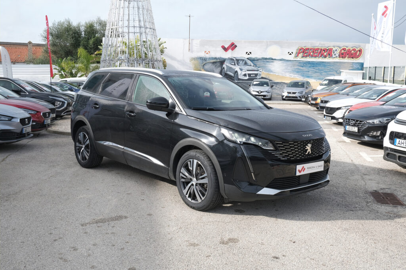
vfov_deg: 36.9
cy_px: 135
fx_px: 406
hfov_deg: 53.1
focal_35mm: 36
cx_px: 203
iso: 160
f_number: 8
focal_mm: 24.2
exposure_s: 1/160
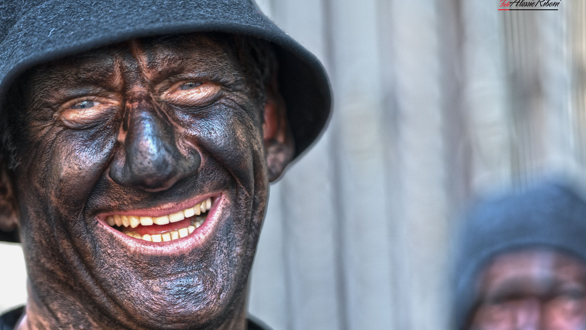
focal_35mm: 179
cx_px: 283
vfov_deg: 6.8
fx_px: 2781
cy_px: 194
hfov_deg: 12.0
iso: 400
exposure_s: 1/200
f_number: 2.8
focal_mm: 160
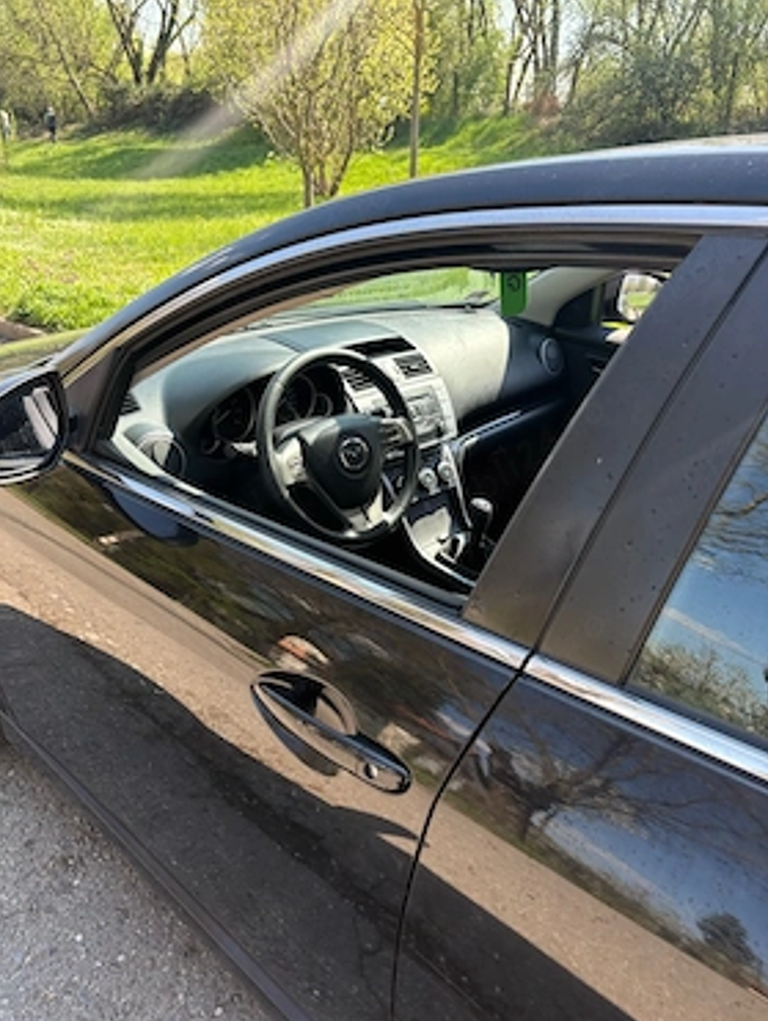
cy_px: 498
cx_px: 358
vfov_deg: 63.4
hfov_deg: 49.8
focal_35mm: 28
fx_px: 827
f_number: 1.6
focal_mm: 5.96
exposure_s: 1/612
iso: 64
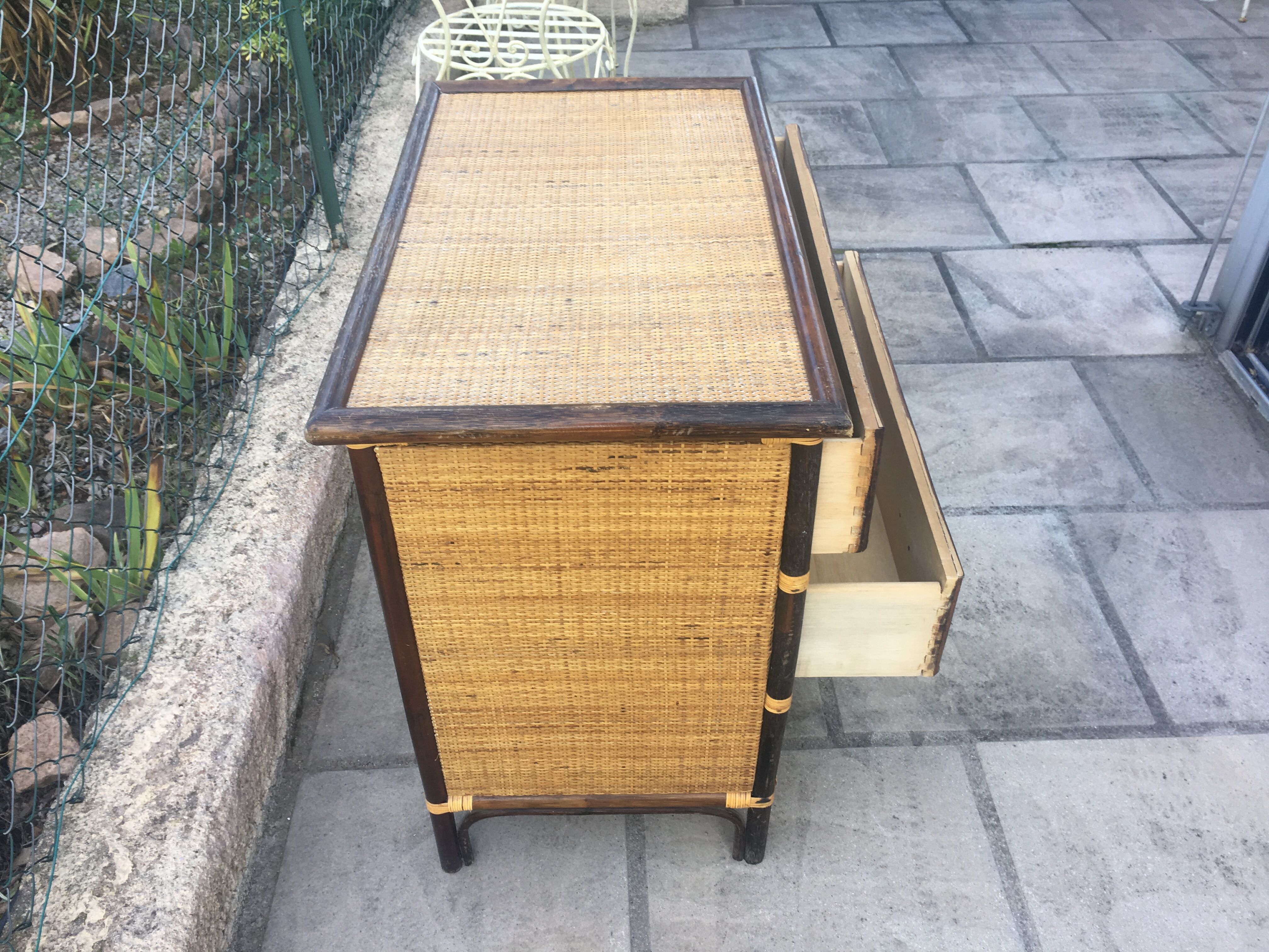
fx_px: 1063
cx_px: 634
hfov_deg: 61.7
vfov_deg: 48.2
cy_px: 476
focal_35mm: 29
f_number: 2.2
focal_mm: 4.15
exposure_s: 1/100
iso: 25
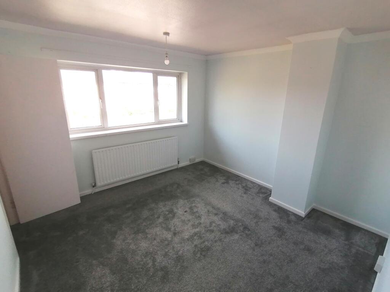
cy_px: 146
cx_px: 195
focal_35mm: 17
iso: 50
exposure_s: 1/100
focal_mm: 2.7
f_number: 2.4
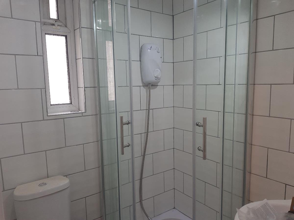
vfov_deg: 53.1
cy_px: 110
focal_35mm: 26
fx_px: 221
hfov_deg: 67.3
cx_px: 147
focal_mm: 4.2
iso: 80
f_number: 1.7
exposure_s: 1/50
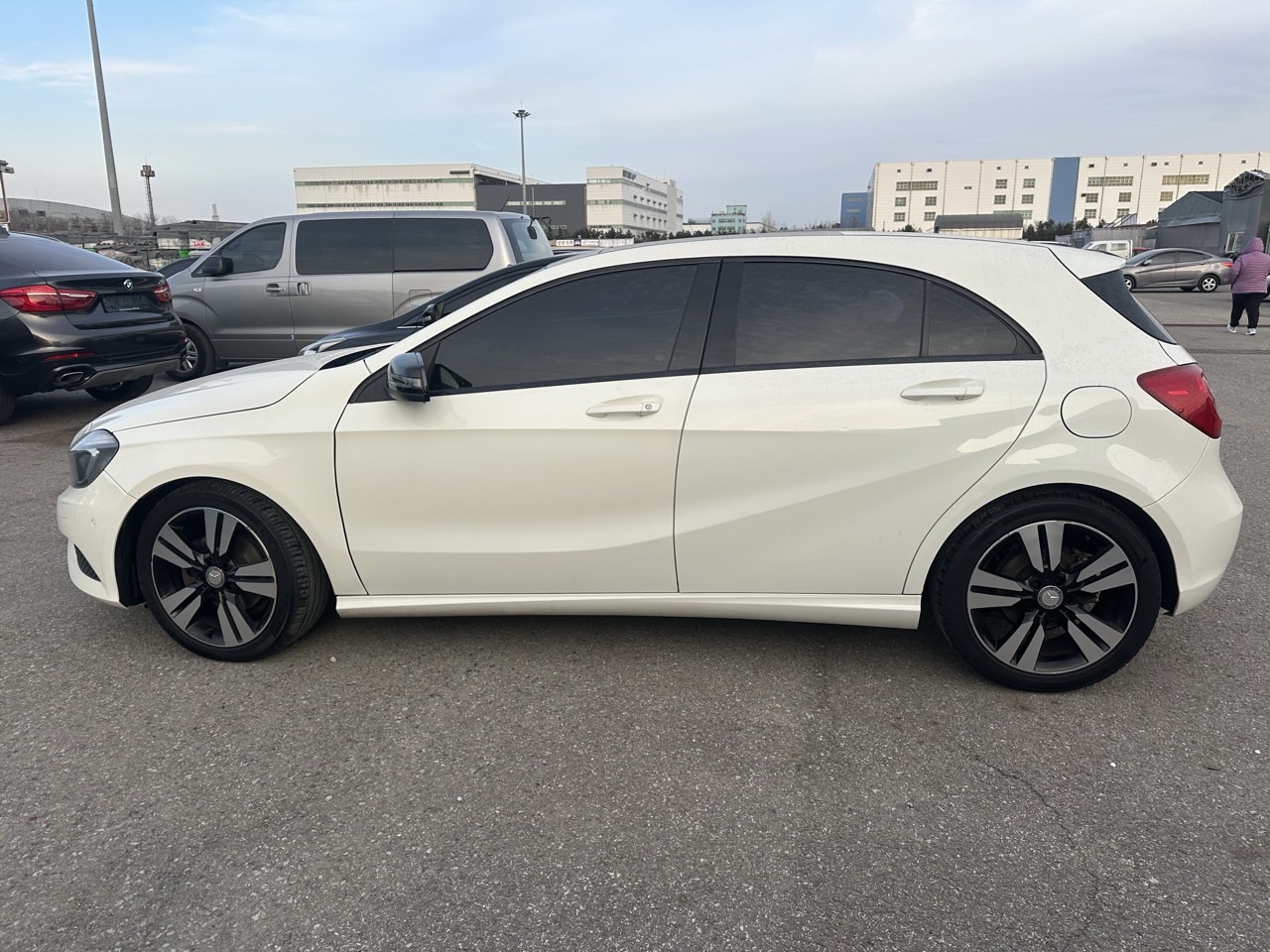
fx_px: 881
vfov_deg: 56.8
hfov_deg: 71.6
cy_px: 476
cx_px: 635
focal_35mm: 24
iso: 80
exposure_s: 1/594
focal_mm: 6.86
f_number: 1.78
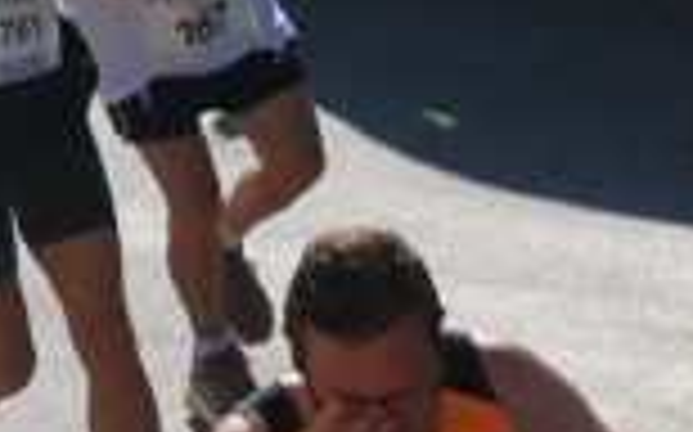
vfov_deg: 2.4
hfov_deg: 3.9
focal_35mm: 539
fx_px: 10172
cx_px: 369
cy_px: 574
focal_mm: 90
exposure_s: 1/2000
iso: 1000
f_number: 9
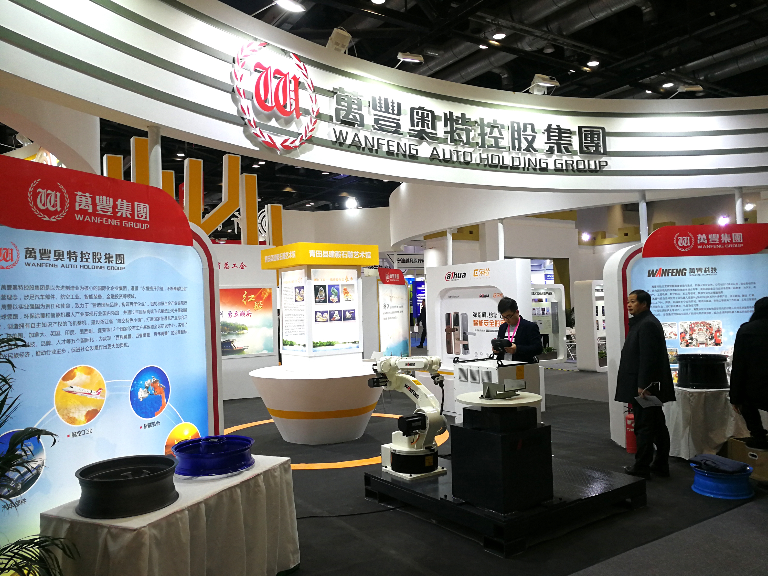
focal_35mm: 27
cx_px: 384
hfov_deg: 65.3
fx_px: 599
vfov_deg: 51.4
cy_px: 288
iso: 80
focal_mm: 3.95
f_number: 2.2
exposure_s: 1/50
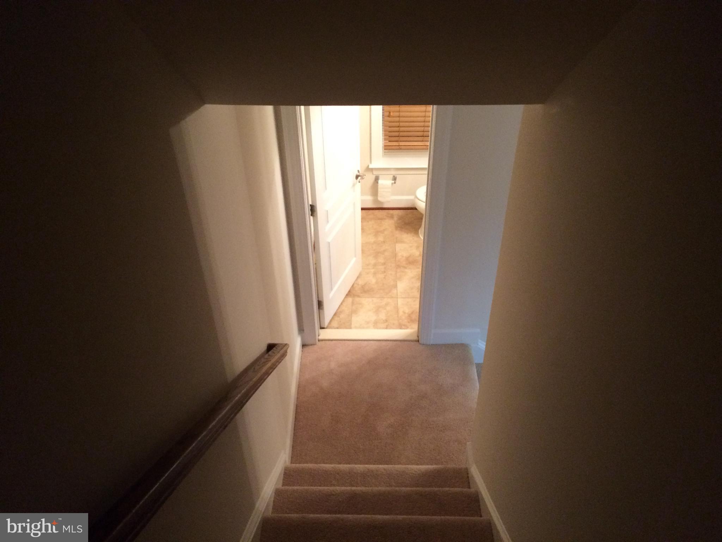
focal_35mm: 29
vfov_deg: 48.2
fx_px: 605
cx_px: 361
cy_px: 271
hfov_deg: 61.7
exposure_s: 1/20
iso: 250
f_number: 2.2
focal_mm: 4.15
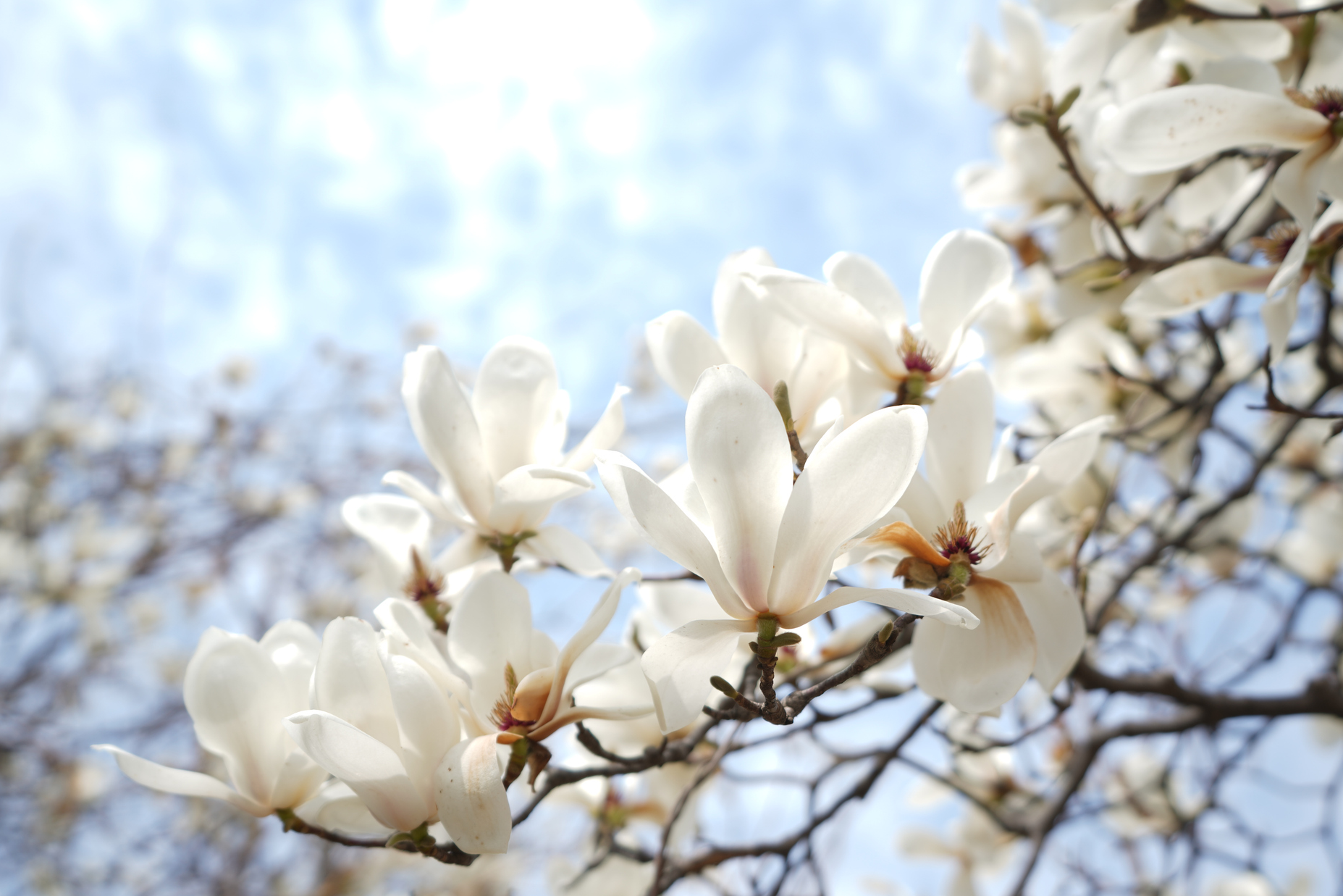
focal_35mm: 40
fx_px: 1492
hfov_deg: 48.4
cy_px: 503
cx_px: 737
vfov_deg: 33.4
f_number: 2.8
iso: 50
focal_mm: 35
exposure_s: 1/640
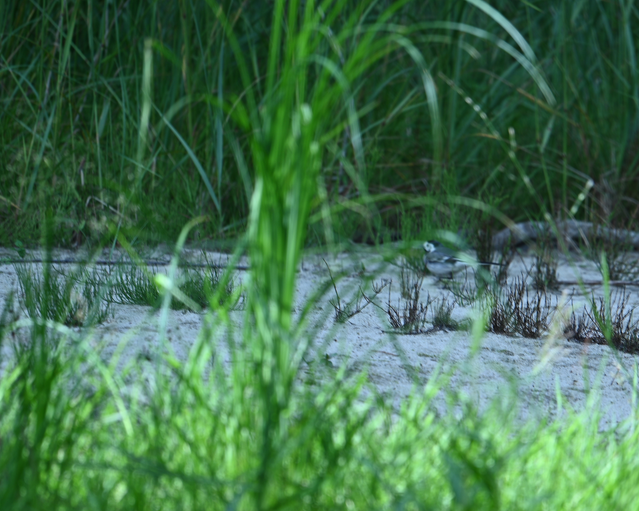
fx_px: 15773
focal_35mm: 834
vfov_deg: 1.9
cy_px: 334
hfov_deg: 2.3
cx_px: 454
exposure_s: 1/125
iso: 100
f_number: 6.7
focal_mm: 500
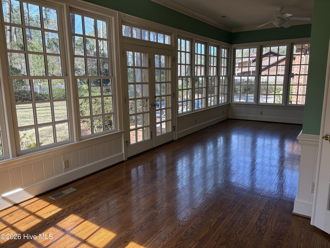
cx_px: 165
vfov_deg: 53.1
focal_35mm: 26
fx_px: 248
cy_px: 124
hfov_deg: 67.3
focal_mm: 5.96
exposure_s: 1/438
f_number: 1.6
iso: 64
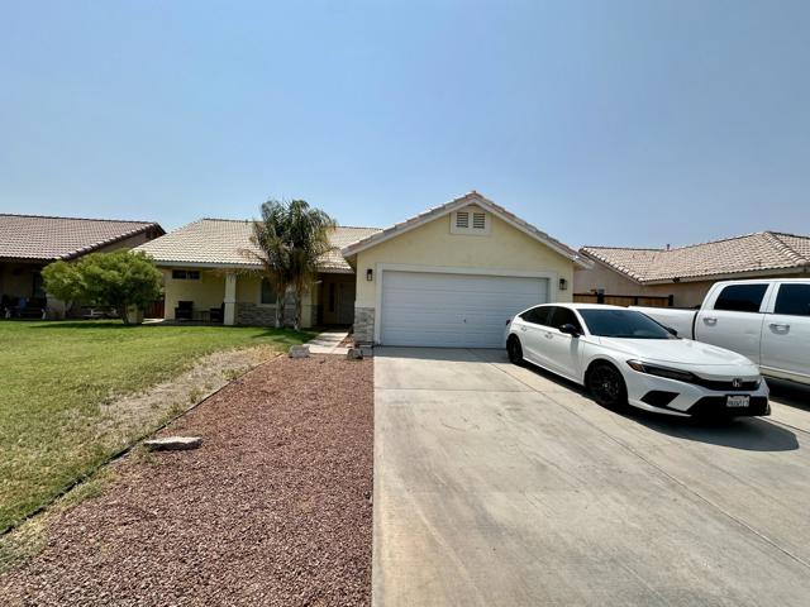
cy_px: 304
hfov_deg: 102.1
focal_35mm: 14
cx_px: 405
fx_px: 328
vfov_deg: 85.7
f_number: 2.2
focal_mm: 2.22
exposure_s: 1/3610
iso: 50
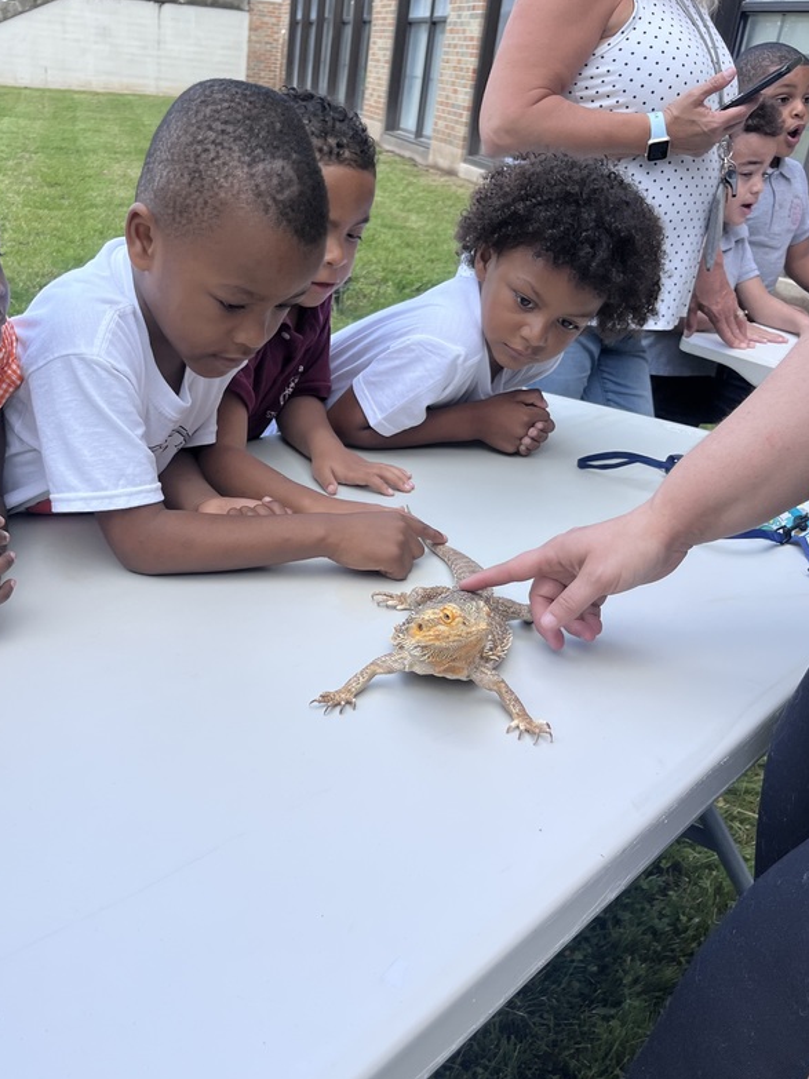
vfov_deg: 53.9
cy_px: 590
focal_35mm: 34
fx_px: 1060
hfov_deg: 41.5
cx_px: 314
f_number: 1.6
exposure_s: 1/569
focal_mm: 5.1
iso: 50
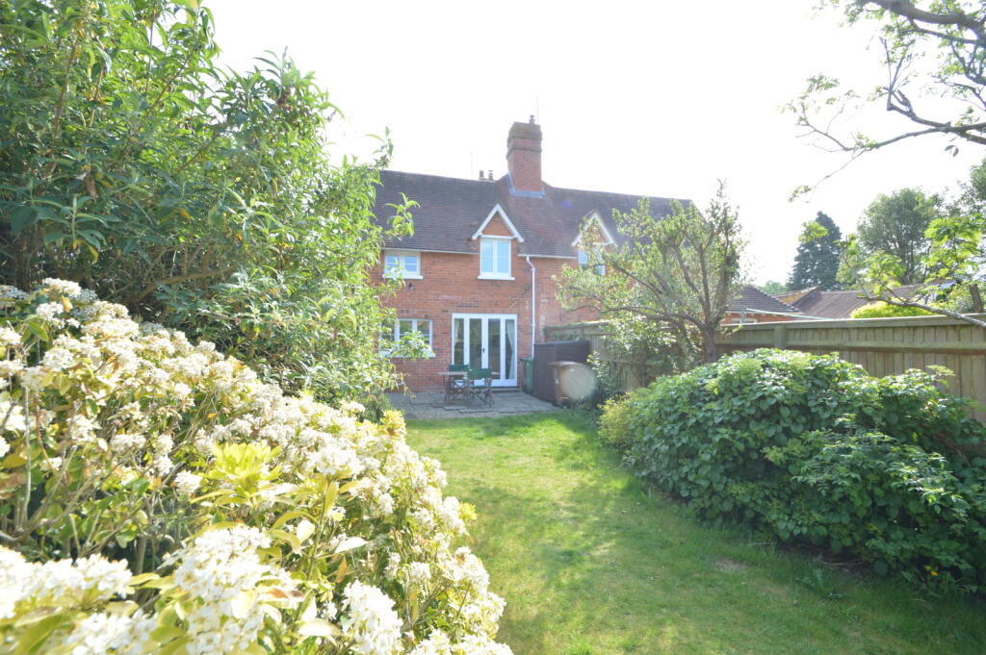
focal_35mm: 15
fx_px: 410
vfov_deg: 77.2
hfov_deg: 100.4
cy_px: 328
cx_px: 493
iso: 100
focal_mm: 10
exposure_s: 1/50
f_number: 10
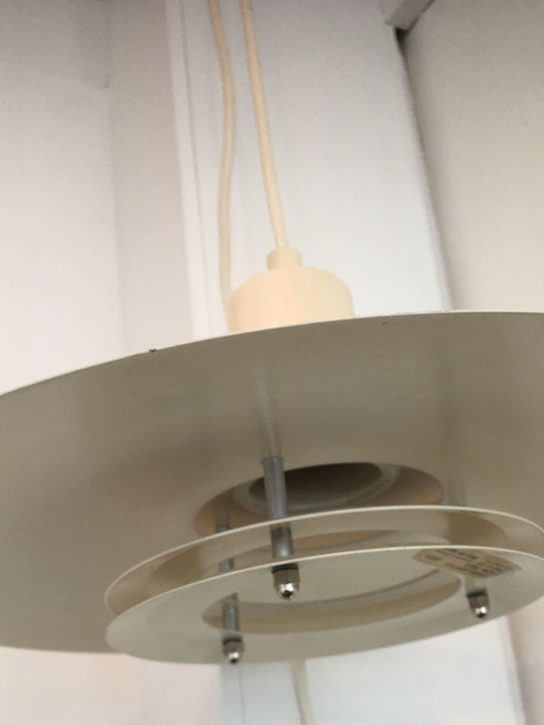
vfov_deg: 48.3
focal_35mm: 38
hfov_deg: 37.6
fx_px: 796
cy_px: 469
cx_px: 331
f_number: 2.2
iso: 50
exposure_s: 1/17
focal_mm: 4.15
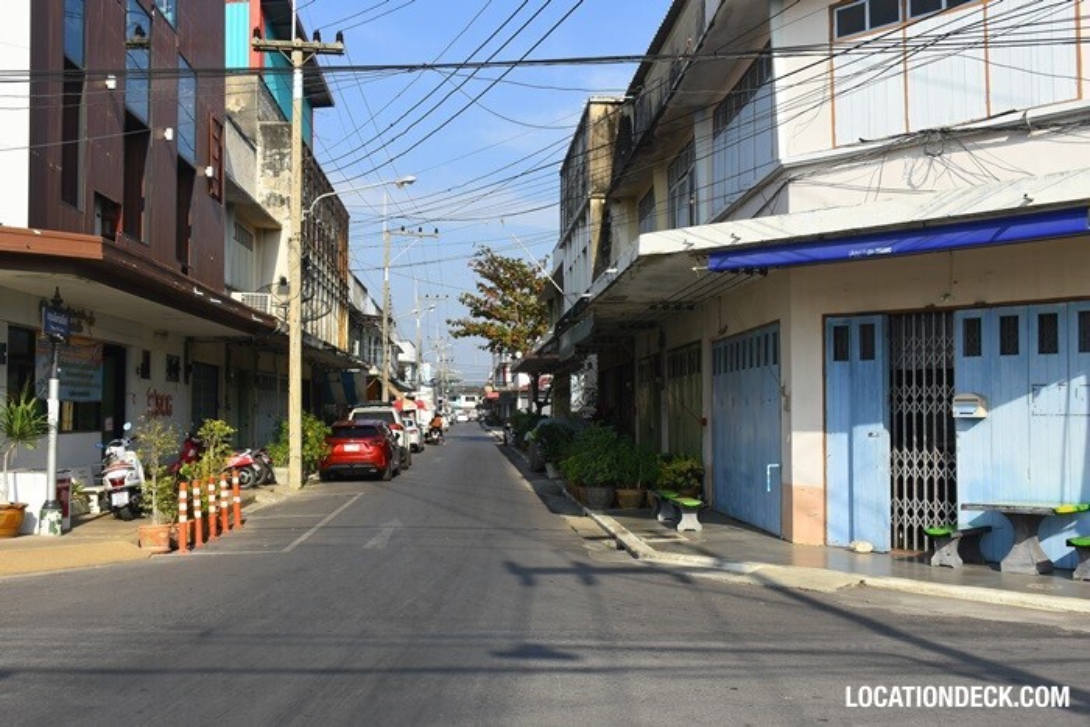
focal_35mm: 39
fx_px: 1181
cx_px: 545
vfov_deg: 34.2
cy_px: 364
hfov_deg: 49.5
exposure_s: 1/640
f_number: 8
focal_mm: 26
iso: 250
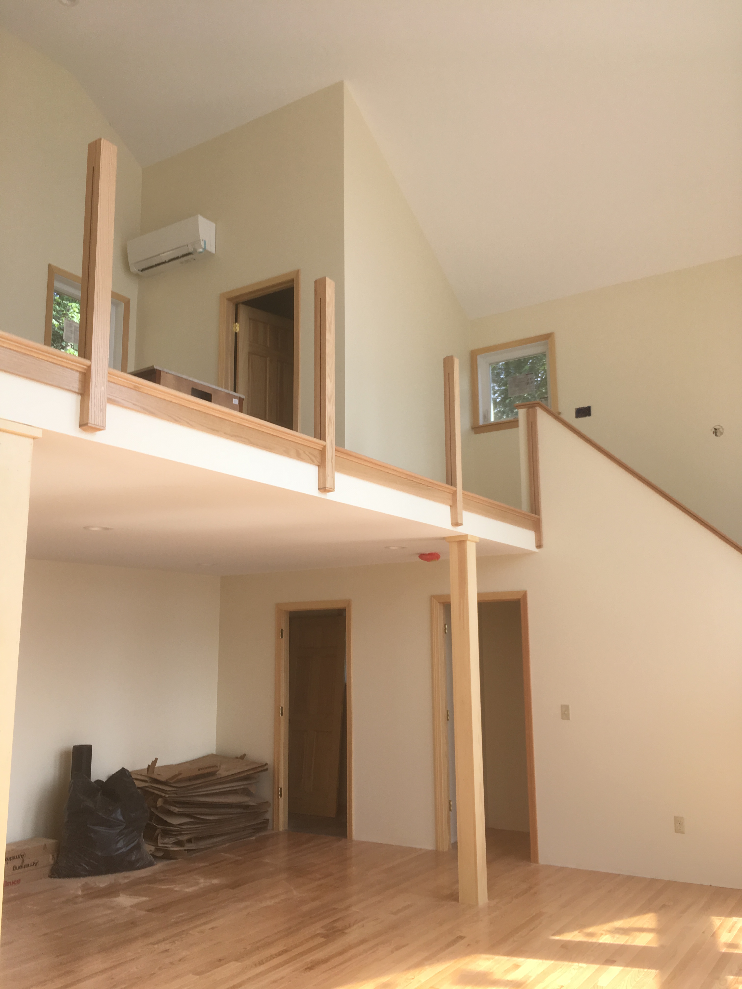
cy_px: 494
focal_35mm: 29
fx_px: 829
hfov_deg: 48.2
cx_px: 371
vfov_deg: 61.7
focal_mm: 4.15
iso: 25
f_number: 2.2
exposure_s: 1/200
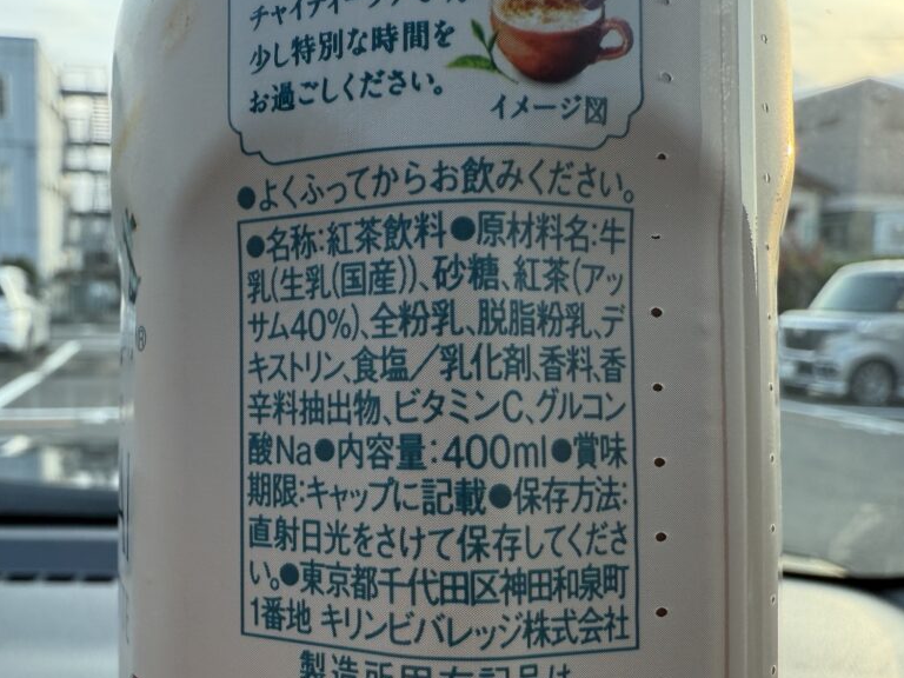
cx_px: 391
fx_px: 836
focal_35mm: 32
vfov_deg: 44.0
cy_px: 401
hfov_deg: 56.6
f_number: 2.2
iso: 64
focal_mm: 2.22
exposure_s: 1/147
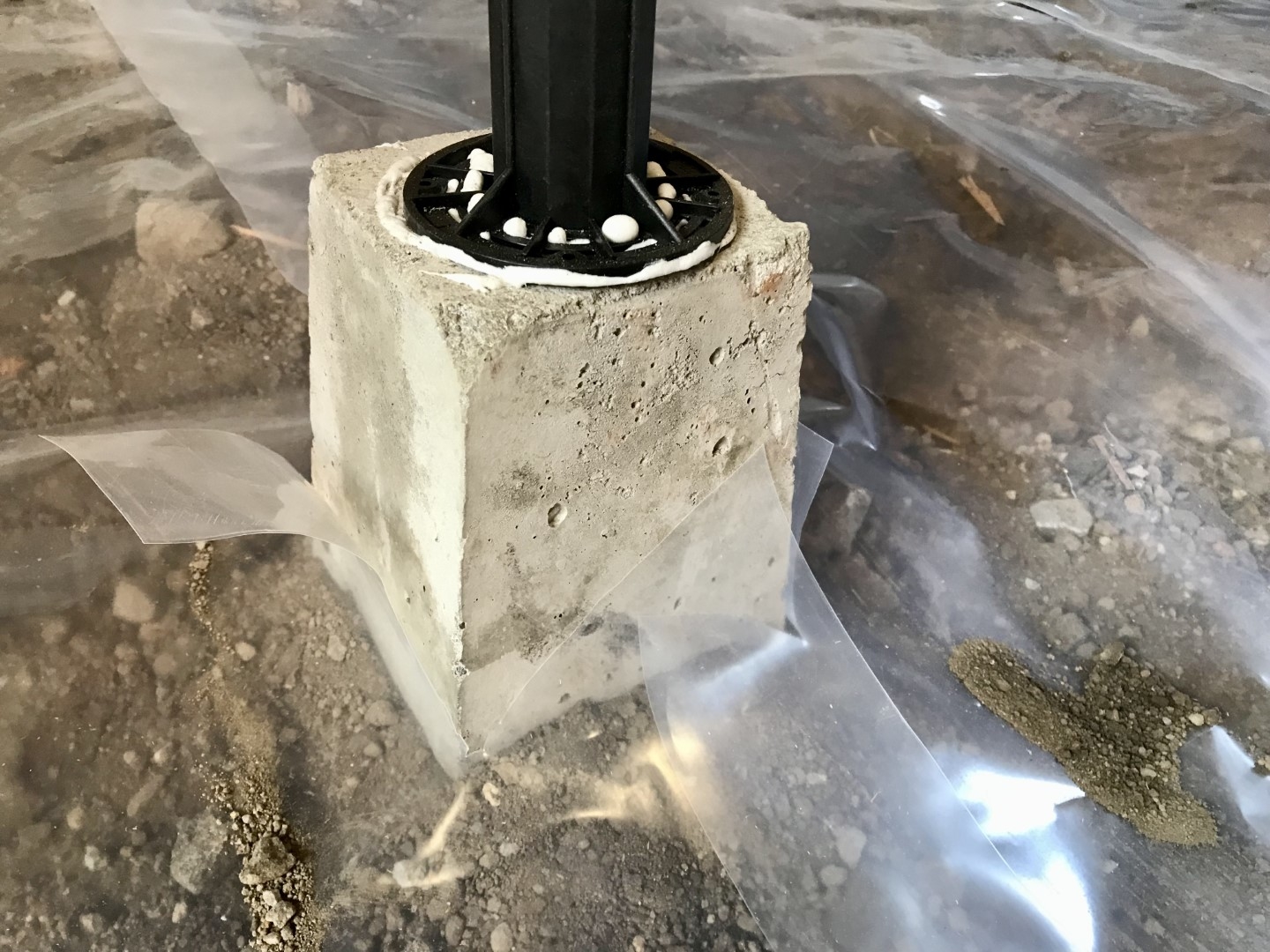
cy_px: 476
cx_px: 635
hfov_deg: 63.4
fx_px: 1027
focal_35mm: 28
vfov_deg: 49.7
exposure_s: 1/17
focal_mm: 4
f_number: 1.8
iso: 50
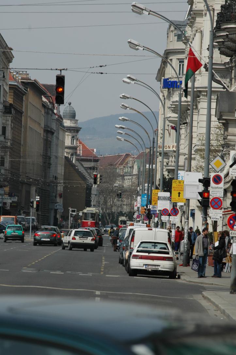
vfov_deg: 6.9
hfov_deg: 4.6
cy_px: 178
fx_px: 2954
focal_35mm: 300
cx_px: 118
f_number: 8
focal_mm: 200
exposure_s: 1/640
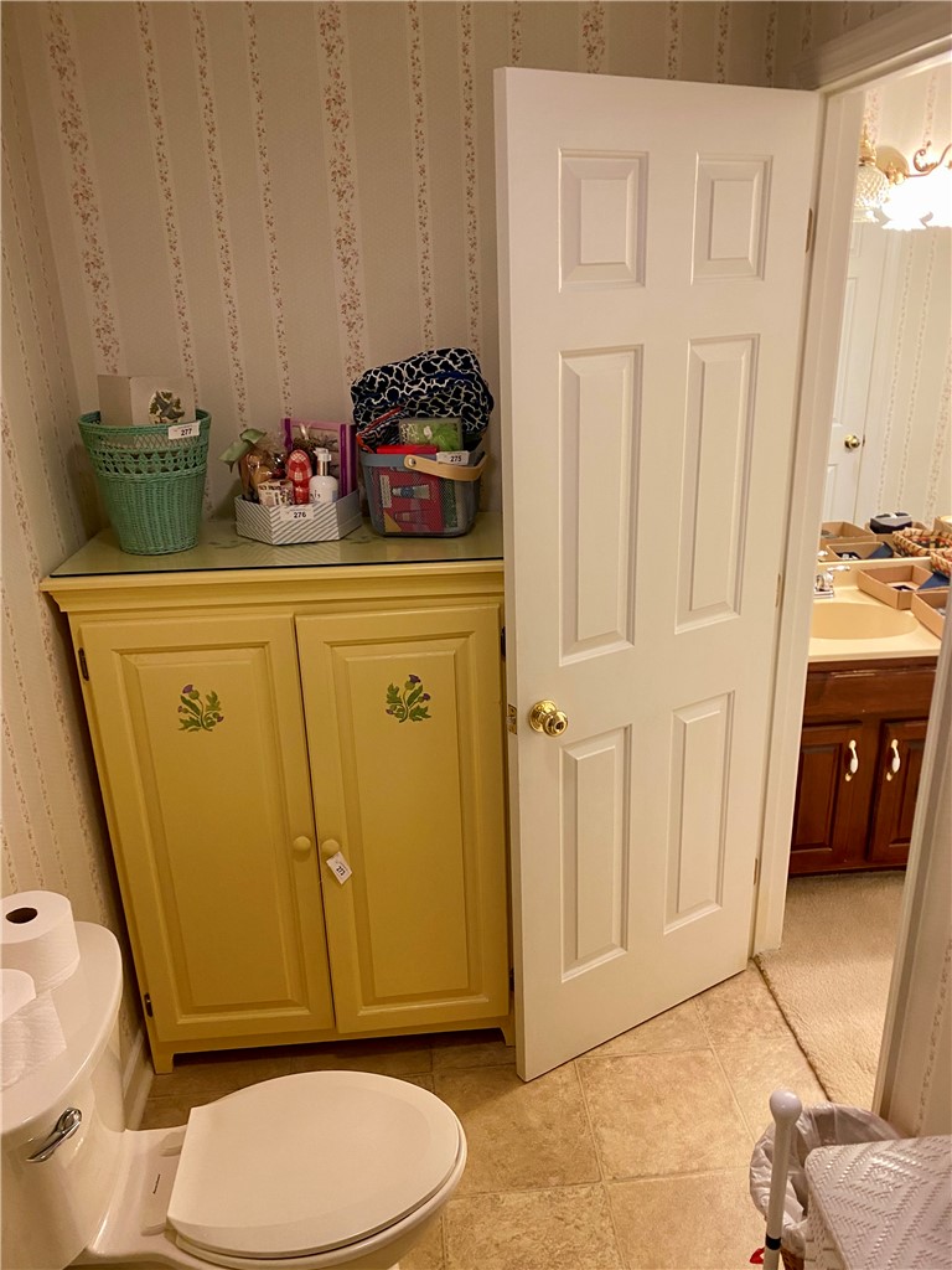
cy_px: 635
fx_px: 953
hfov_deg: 53.1
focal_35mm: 26
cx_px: 476
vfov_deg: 67.3
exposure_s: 1/60
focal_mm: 4.25
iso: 200
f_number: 1.8
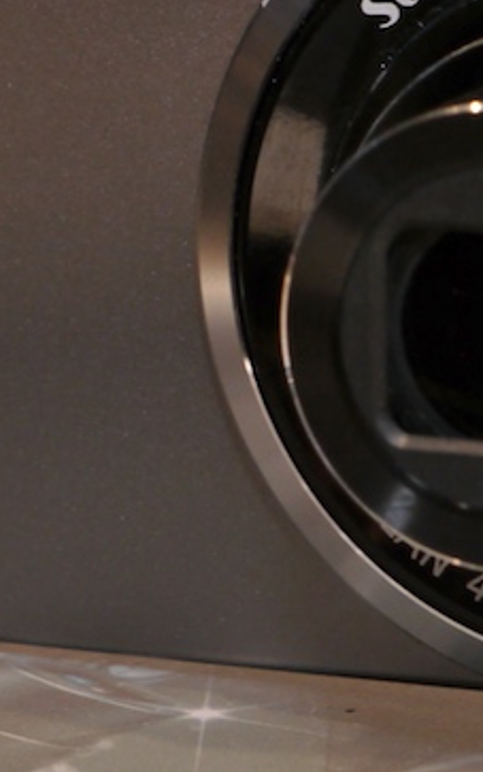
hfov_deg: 6.2
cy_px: 189
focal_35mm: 210
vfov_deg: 10.0
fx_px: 4421
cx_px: 493
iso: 400
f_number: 8
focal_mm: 45
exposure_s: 1/60
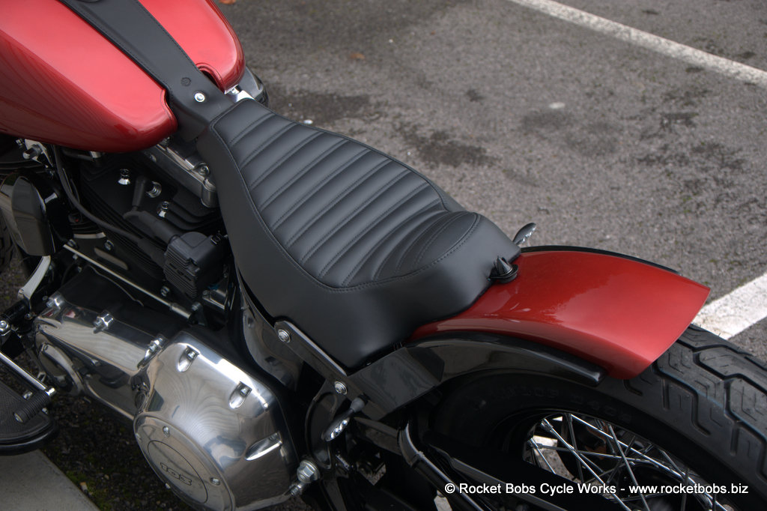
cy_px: 256
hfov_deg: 35.1
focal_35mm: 57
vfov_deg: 23.8
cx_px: 384
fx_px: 1214
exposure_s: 1/25
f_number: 5
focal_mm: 38
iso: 200
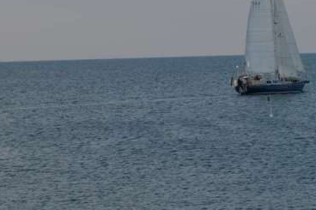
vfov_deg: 5.3
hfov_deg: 7.9
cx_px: 274
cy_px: 14
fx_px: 2290
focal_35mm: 261
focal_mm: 120
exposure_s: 1/160
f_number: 6.3
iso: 200
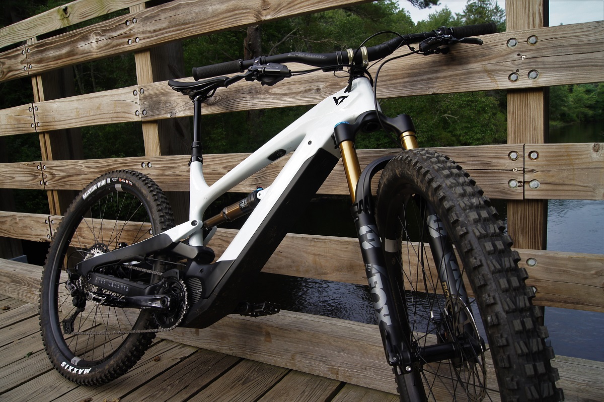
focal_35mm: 27
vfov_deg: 47.9
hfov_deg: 67.4
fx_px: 453
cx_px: 302
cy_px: 201
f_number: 9
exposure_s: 1/40
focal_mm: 18
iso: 100
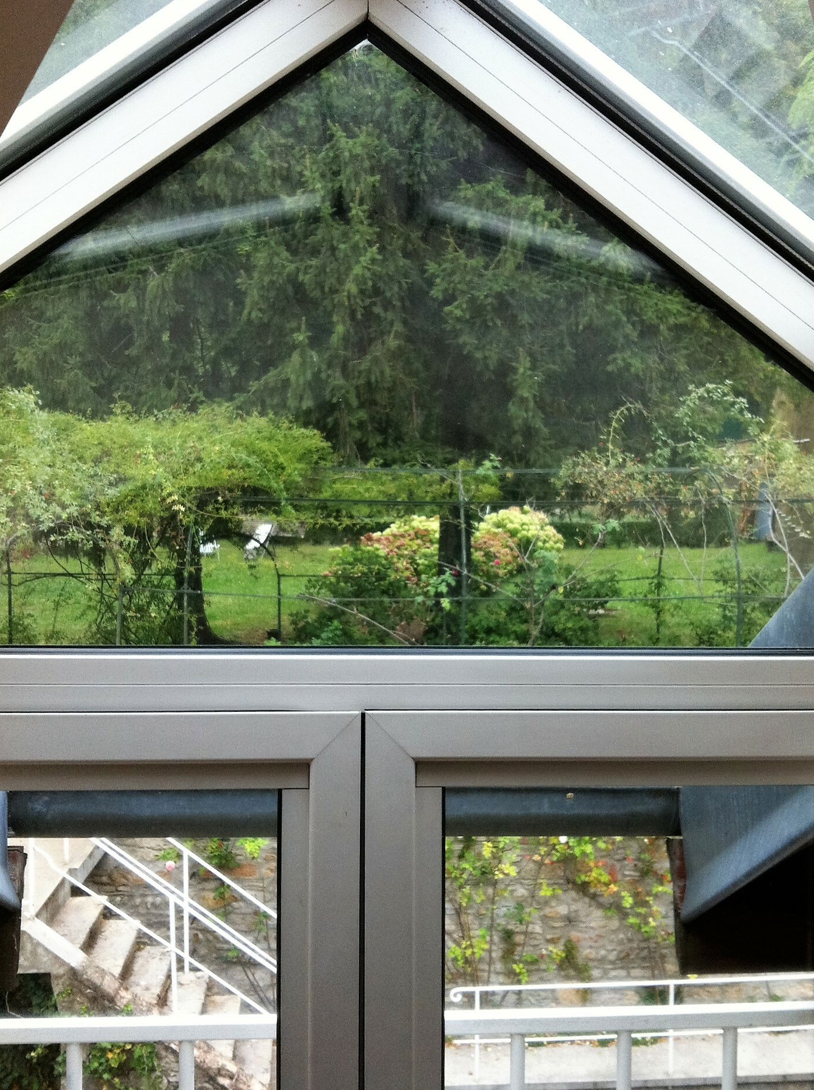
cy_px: 549
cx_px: 427
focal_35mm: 37
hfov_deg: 38.6
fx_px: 1163
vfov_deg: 50.2
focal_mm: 3.85
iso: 125
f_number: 2.8
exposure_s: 1/100
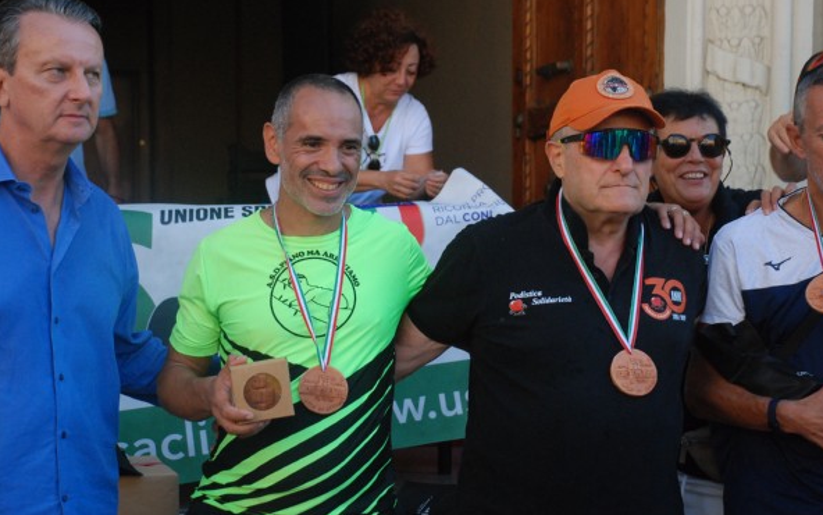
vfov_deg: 14.5
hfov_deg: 23.0
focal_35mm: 90
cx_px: 414
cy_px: 251
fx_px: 2019
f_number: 5.3
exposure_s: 1/640
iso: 1000
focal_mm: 58
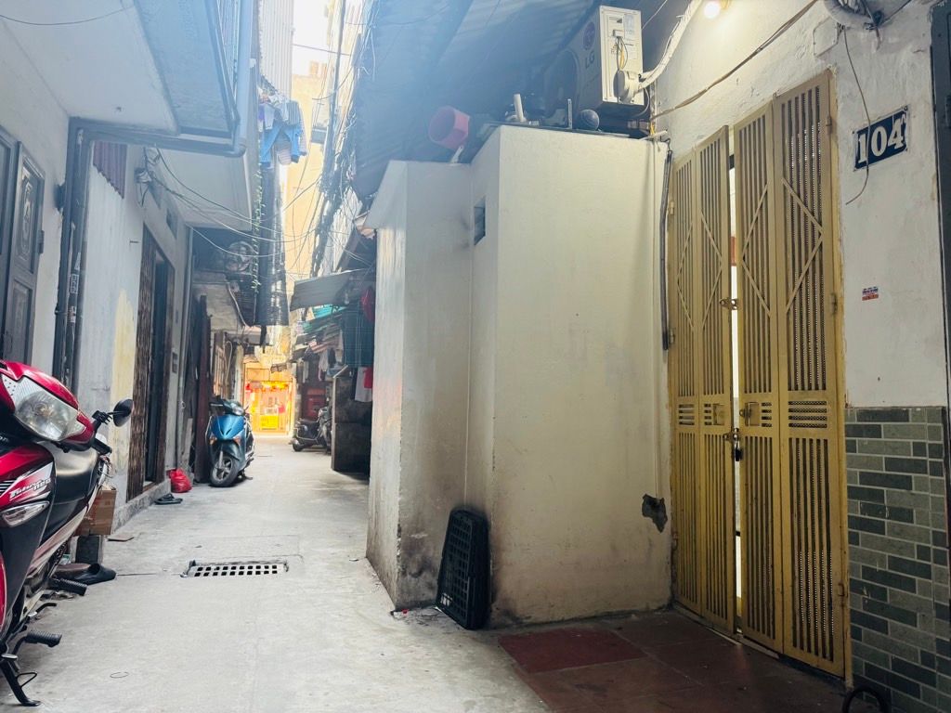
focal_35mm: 24
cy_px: 356
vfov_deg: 56.8
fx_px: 659
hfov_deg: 71.6
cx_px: 476
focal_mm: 6.76
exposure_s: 1/51
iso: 160
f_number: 1.78
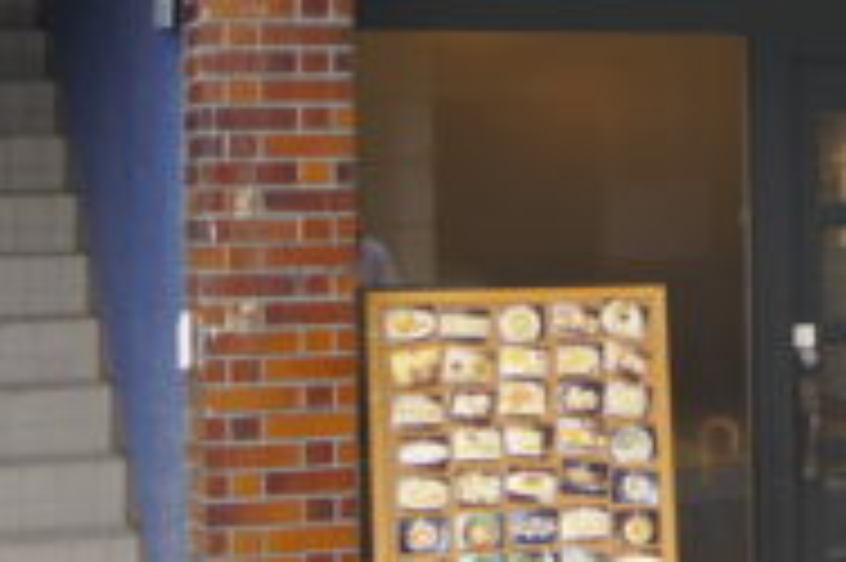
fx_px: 2418
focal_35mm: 103
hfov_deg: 19.4
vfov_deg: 13.2
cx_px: 801
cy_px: 76
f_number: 6.3
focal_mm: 28
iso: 200
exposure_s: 1/50
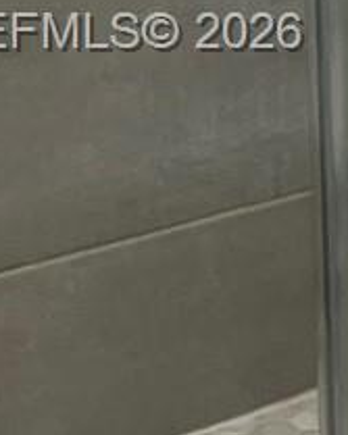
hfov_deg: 6.6
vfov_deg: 9.9
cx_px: 1321
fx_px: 2499
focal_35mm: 194
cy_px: 35
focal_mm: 5.7
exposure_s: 1/120
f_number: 1.5
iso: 100
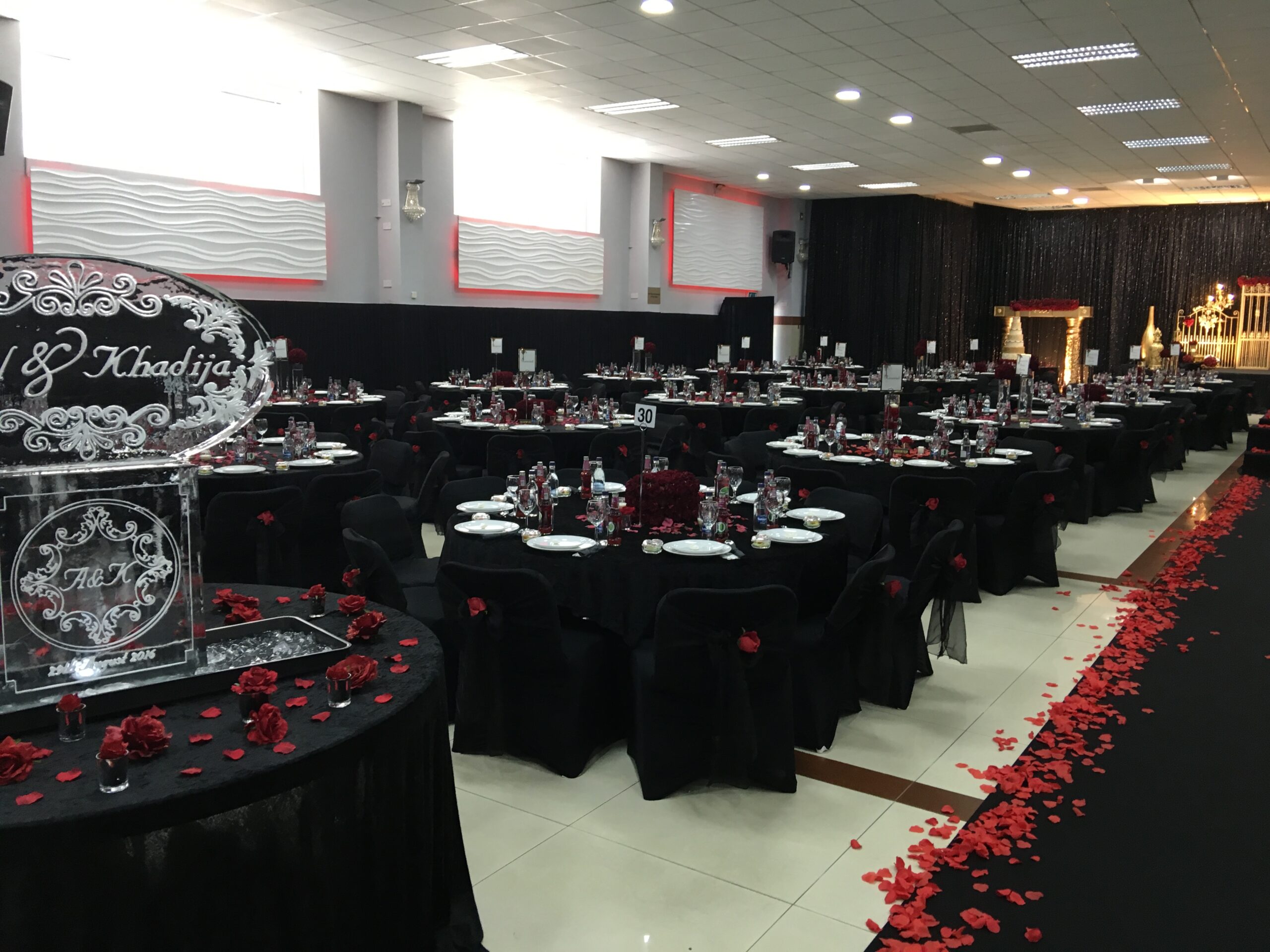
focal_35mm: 29
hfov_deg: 61.7
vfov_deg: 48.2
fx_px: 1064
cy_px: 476
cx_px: 635
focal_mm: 4.15
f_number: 2.2
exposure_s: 1/33
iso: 100
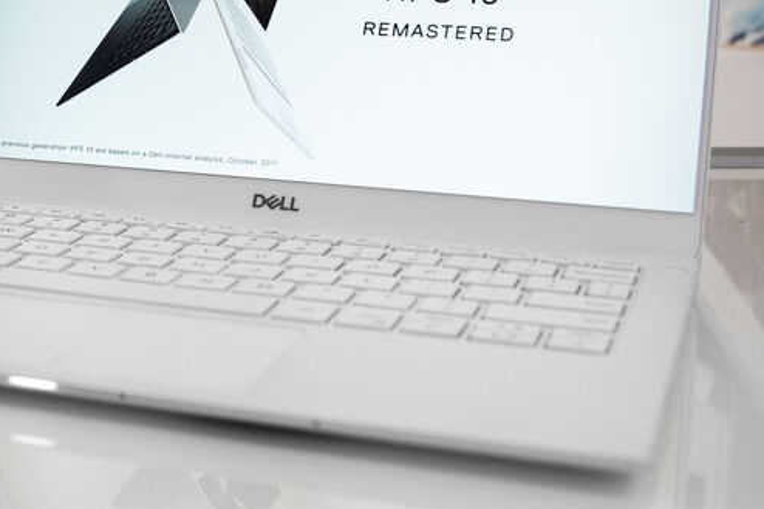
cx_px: 71
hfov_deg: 27.8
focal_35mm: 70
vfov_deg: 19.3
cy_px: 110
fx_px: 1485
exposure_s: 1/125
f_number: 4.5
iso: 800
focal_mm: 24
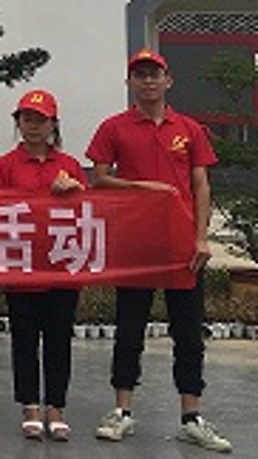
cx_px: -388
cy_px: 8
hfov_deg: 10.4
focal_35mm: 98
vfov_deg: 21.1
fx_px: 1193
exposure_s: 1/1789
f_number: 2.2
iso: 25
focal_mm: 4.15
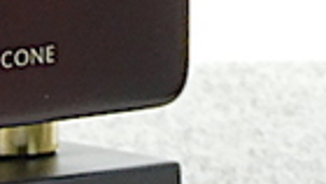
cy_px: -156
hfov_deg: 2.7
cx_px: -768
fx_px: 6869
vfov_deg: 1.5
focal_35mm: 794
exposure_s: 1/2.5
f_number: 5.1
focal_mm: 19
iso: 200
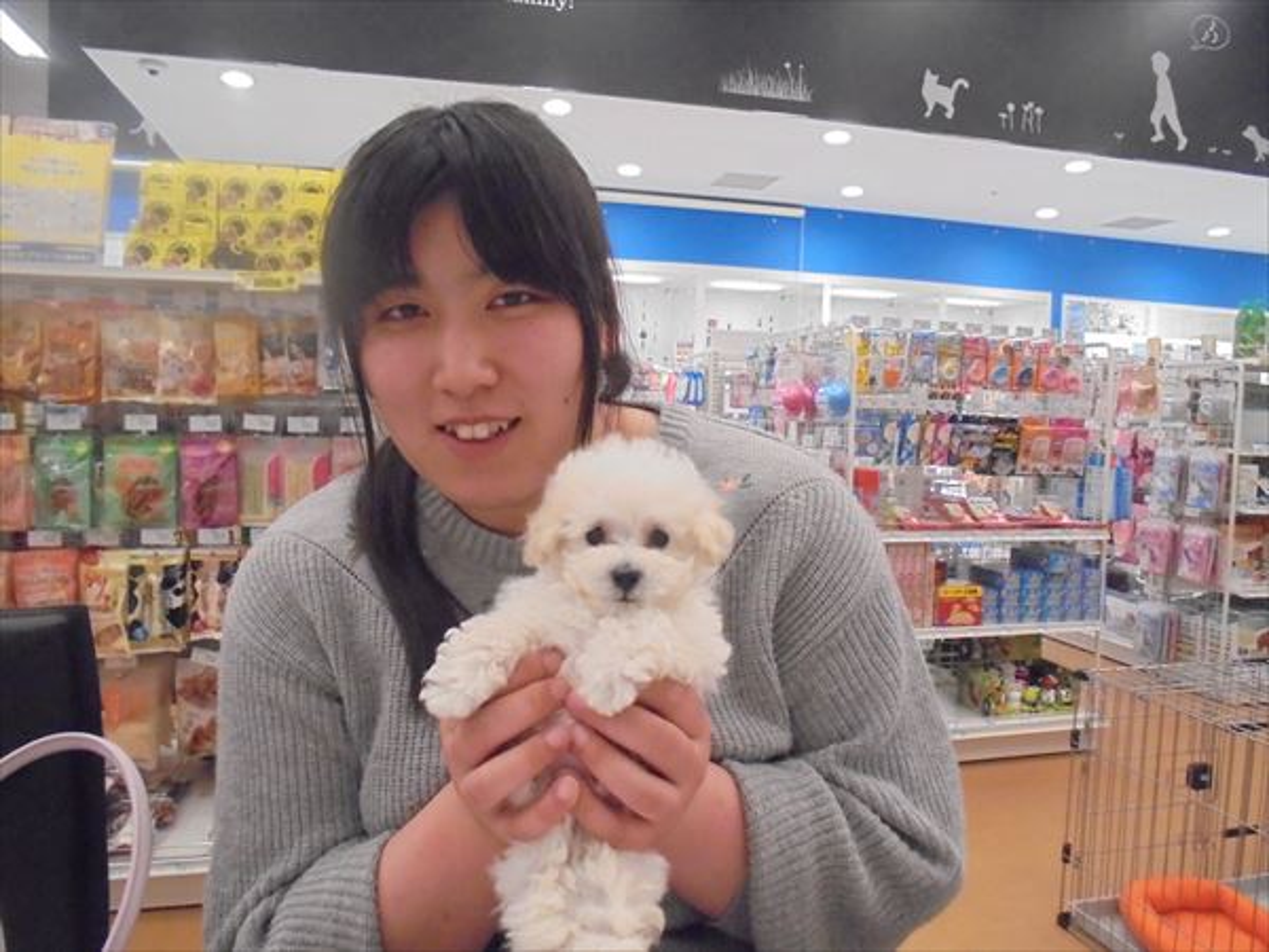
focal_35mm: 26
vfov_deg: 53.1
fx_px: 953
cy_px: 476
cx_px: 634
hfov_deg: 67.3
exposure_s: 1/100
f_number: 3.5
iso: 800
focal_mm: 4.6
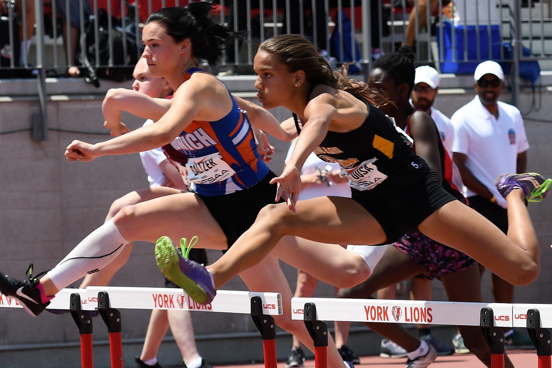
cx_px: 276
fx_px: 2185
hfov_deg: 14.4
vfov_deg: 9.6
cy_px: 184
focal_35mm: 142
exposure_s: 1/1000
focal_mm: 95
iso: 140
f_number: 5
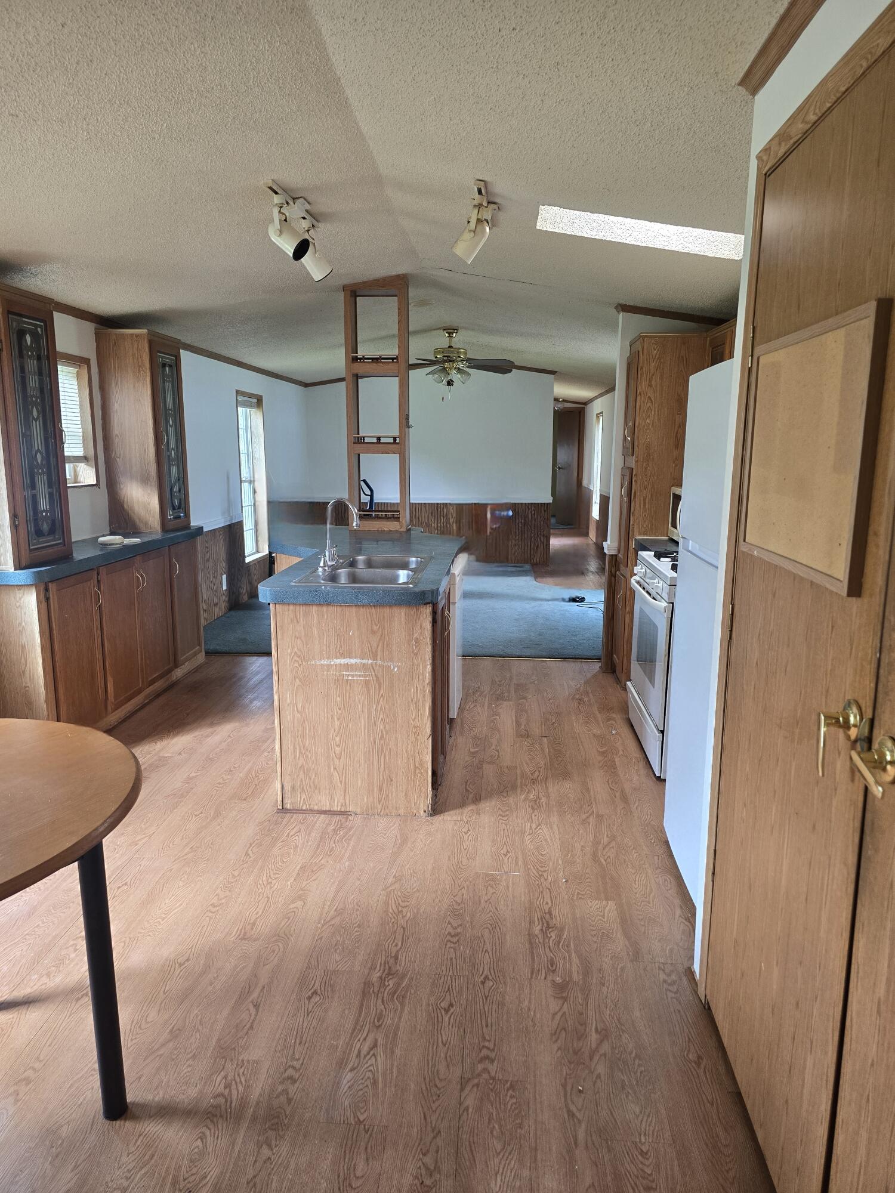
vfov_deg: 73.9
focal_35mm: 23
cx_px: 448
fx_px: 793
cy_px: 596
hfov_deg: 58.9
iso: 200
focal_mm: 6.3
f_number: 1.7
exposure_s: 1/120
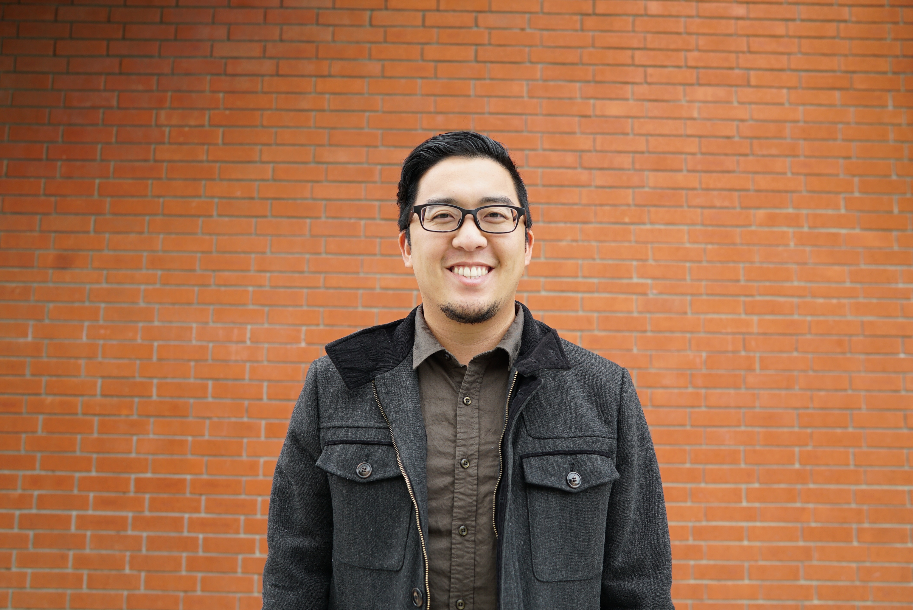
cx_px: 456
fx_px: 888
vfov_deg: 37.9
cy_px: 305
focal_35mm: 35
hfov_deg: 54.4
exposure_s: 1/160
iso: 200
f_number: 4
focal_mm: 35
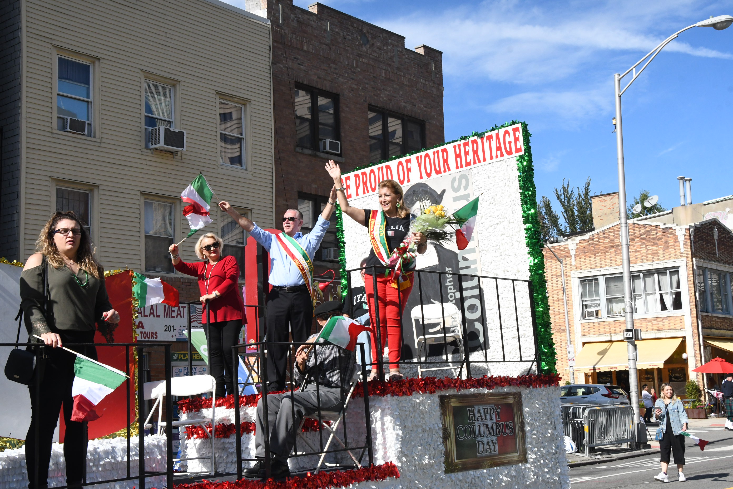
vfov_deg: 28.1
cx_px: 366
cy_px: 244
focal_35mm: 48
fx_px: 977
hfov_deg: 41.1
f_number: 16
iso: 1250
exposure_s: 1/1000
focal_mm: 32
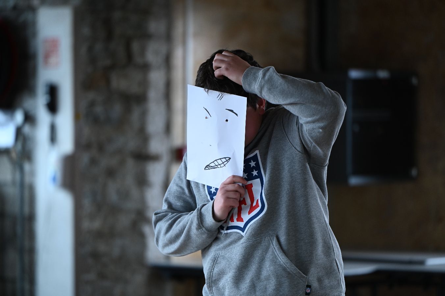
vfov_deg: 7.6
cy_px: 148
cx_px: 222
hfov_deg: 11.4
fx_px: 2224
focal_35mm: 180
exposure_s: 1/200
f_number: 2.8
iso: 1000
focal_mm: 180
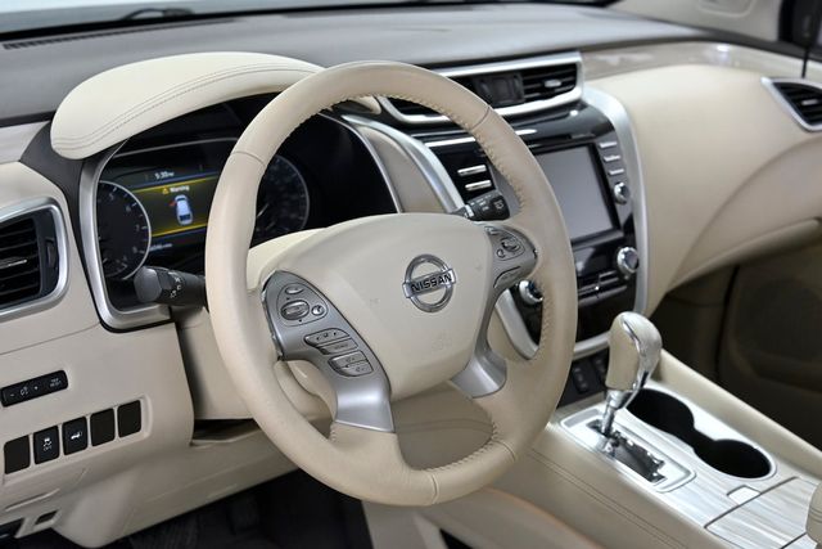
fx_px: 1142
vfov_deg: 27.0
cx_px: 411
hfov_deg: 39.6
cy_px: 274
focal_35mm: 50
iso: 2000
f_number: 5.6
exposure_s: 1/200
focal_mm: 50
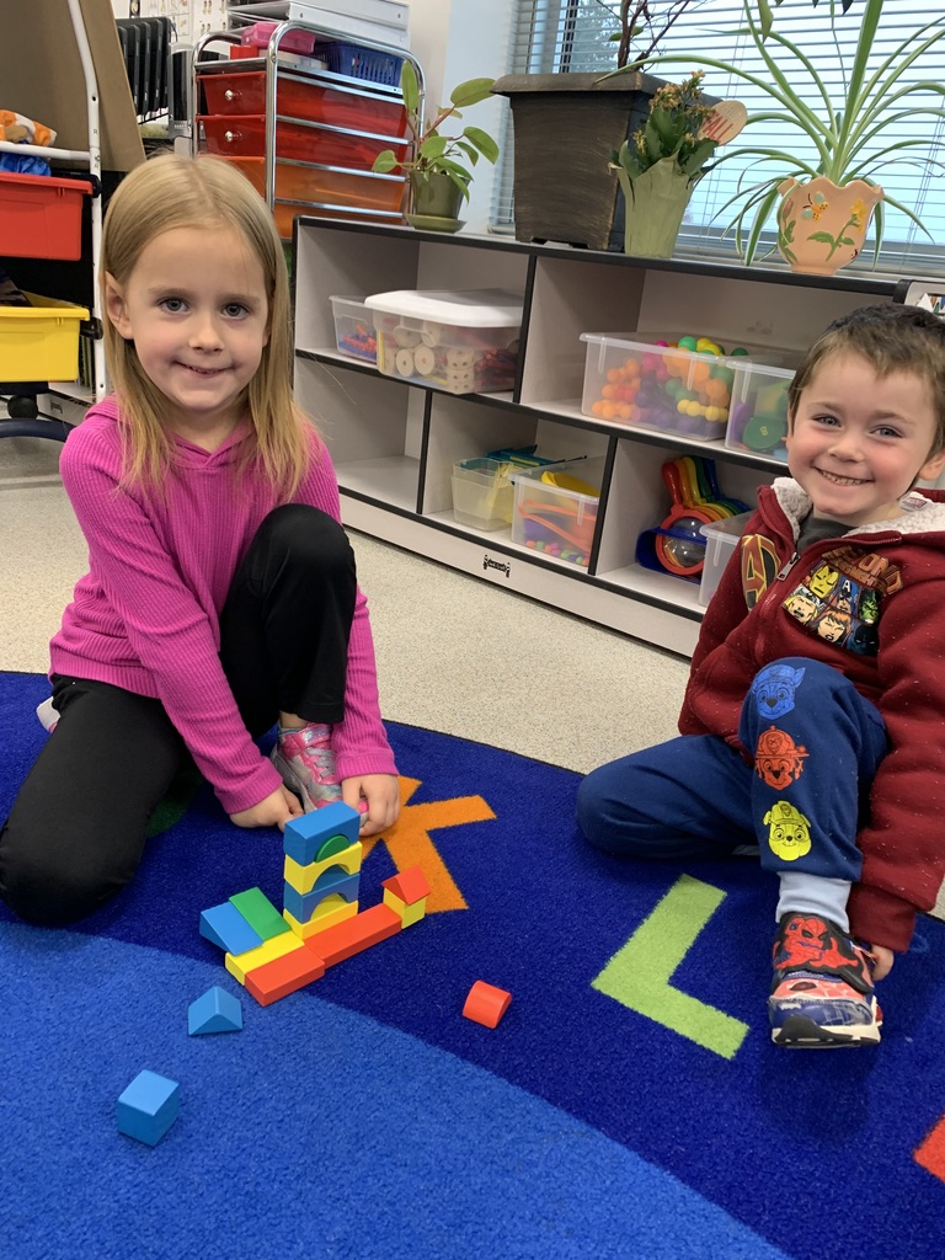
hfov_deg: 53.1
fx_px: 946
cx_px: 472
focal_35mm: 26
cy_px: 630
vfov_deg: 67.3
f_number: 1.8
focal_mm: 4.25
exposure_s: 1/60
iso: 160
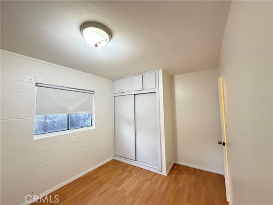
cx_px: 136
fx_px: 110
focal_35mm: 14
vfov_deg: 85.7
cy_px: 102
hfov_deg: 102.1
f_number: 2.2
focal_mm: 2.22
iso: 1250
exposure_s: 1/40
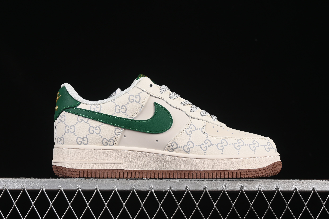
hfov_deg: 27.0
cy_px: 110
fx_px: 685
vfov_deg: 18.2
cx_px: 164
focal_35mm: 75
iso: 160
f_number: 8
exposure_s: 1/80
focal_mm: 50
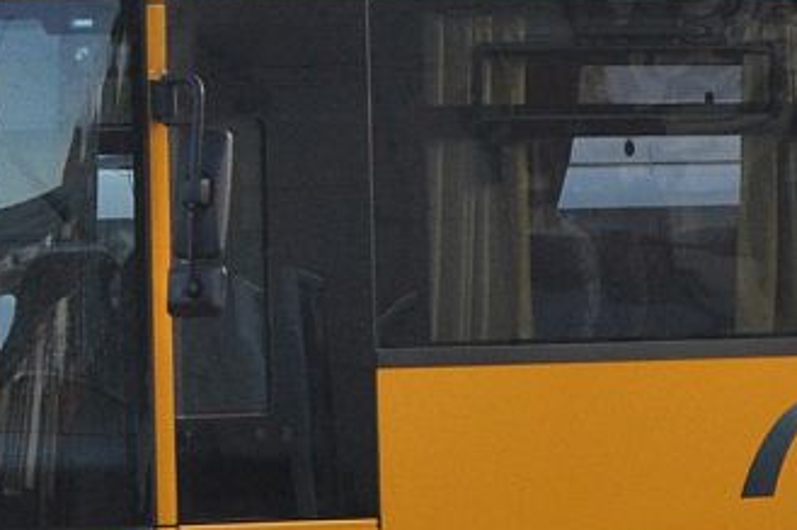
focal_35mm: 676
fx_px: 14961
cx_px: 985
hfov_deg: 3.0
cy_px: 138
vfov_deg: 2.0
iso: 800
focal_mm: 105
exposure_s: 1/640
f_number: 5.6
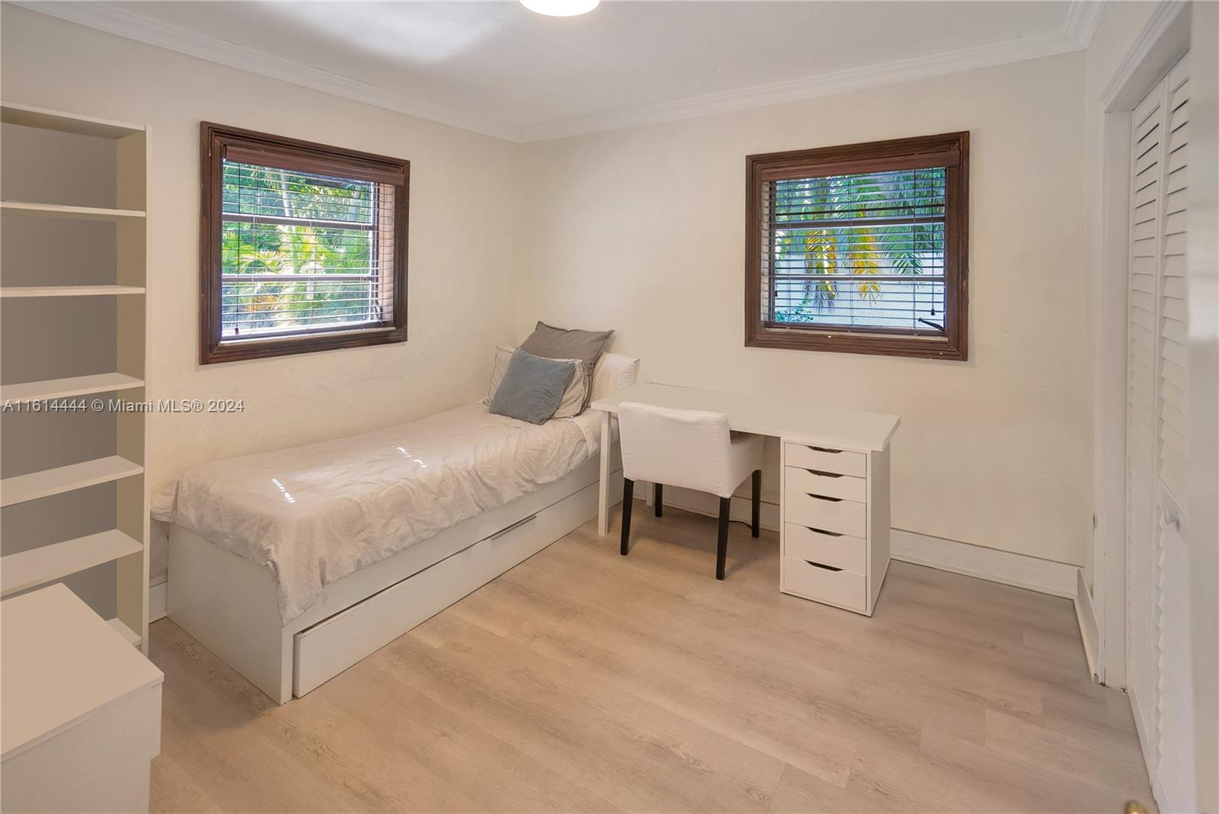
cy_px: 407
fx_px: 542
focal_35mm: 16
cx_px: 610
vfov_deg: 73.8
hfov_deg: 96.7
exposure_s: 1/50
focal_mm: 16
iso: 320
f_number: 4
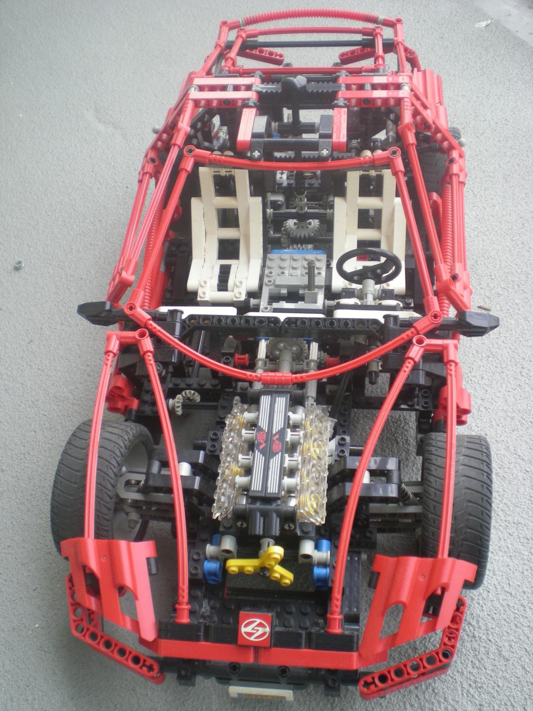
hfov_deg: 37.7
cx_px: 266
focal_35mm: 38
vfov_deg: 49.0
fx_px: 780
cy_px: 356
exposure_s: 1/60.5
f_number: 3.1
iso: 96
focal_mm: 6.3
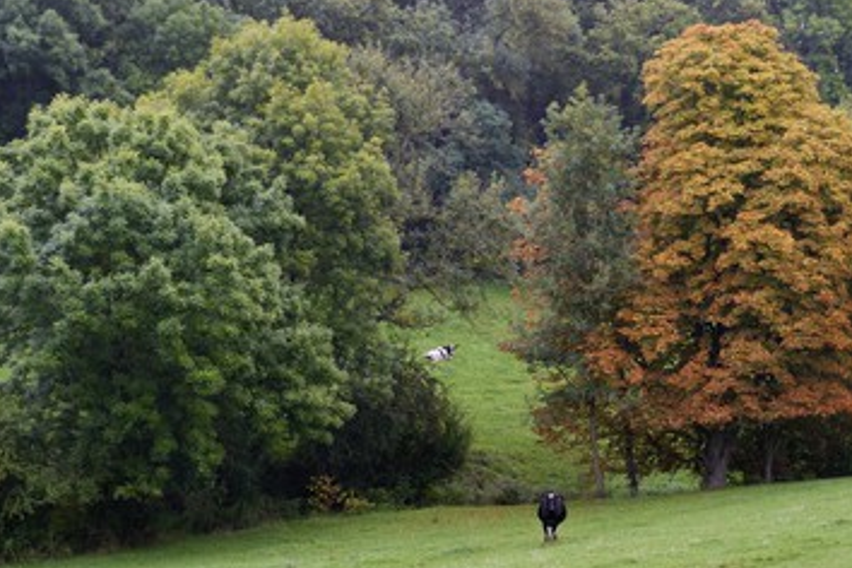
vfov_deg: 16.5
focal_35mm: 83
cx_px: 421
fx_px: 1964
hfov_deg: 24.5
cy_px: 308
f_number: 7.1
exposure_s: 1/100
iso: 400
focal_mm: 70
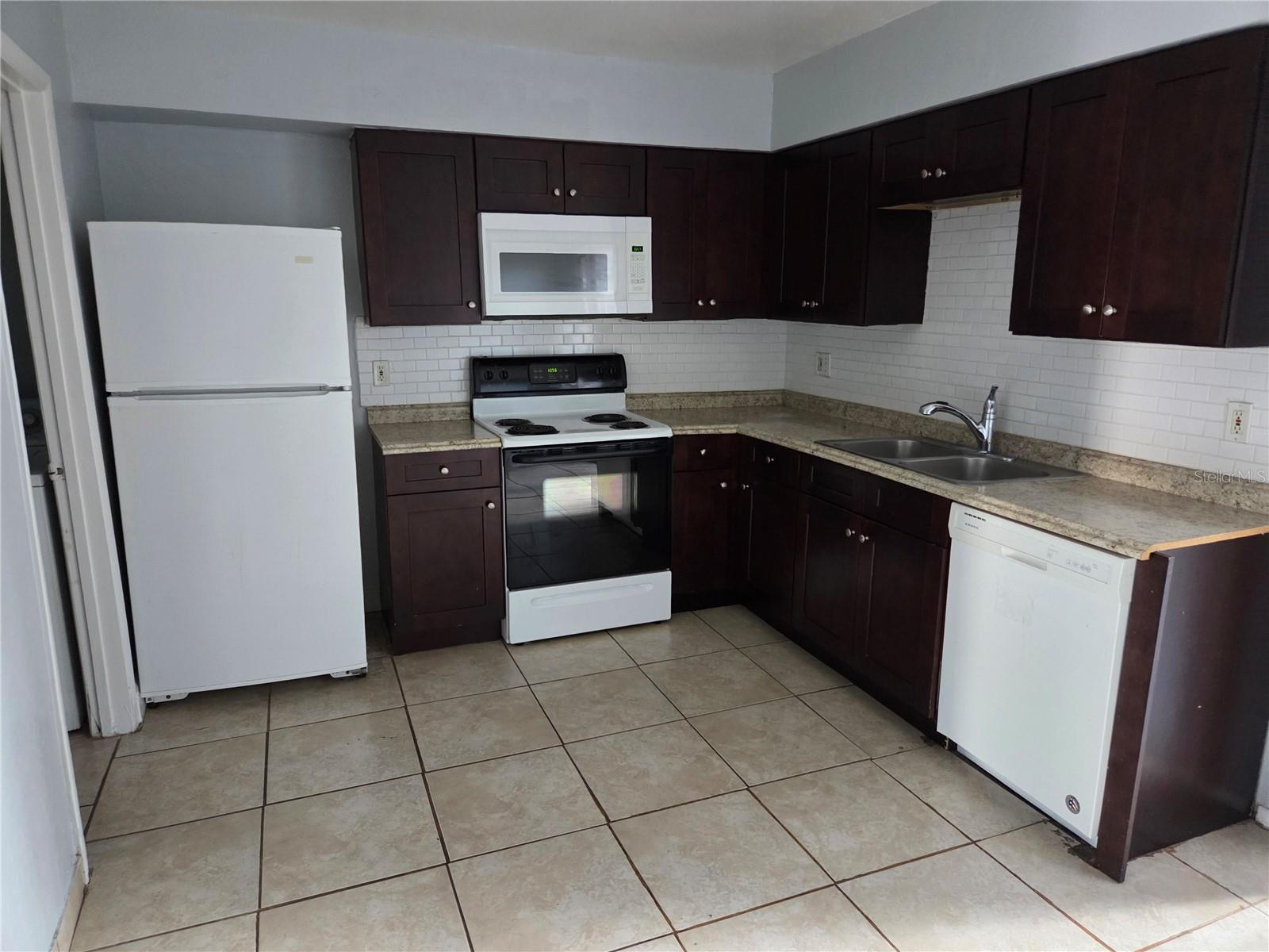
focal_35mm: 23
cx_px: 634
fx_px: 843
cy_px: 476
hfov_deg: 73.9
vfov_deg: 58.9
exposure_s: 1/60
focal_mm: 5.4
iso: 1250
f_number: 1.8
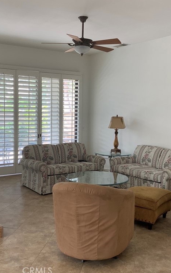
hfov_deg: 30.5
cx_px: 80
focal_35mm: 42
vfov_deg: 47.2
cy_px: 136
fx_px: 313
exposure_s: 1/120
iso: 50
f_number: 1.8
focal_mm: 3
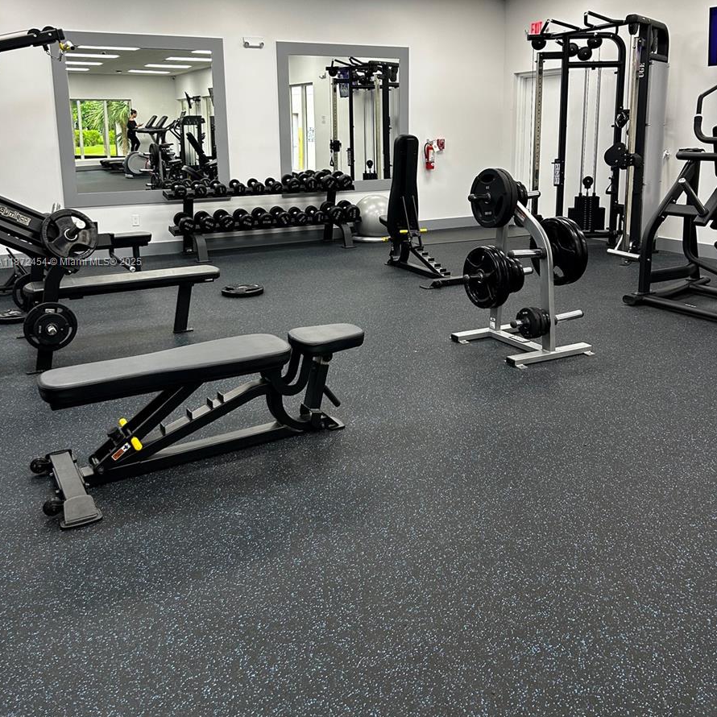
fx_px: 726
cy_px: 263
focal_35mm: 31
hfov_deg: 52.5
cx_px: 357
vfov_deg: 51.9
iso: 125
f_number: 1.5
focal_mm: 5.7
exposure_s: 1/120
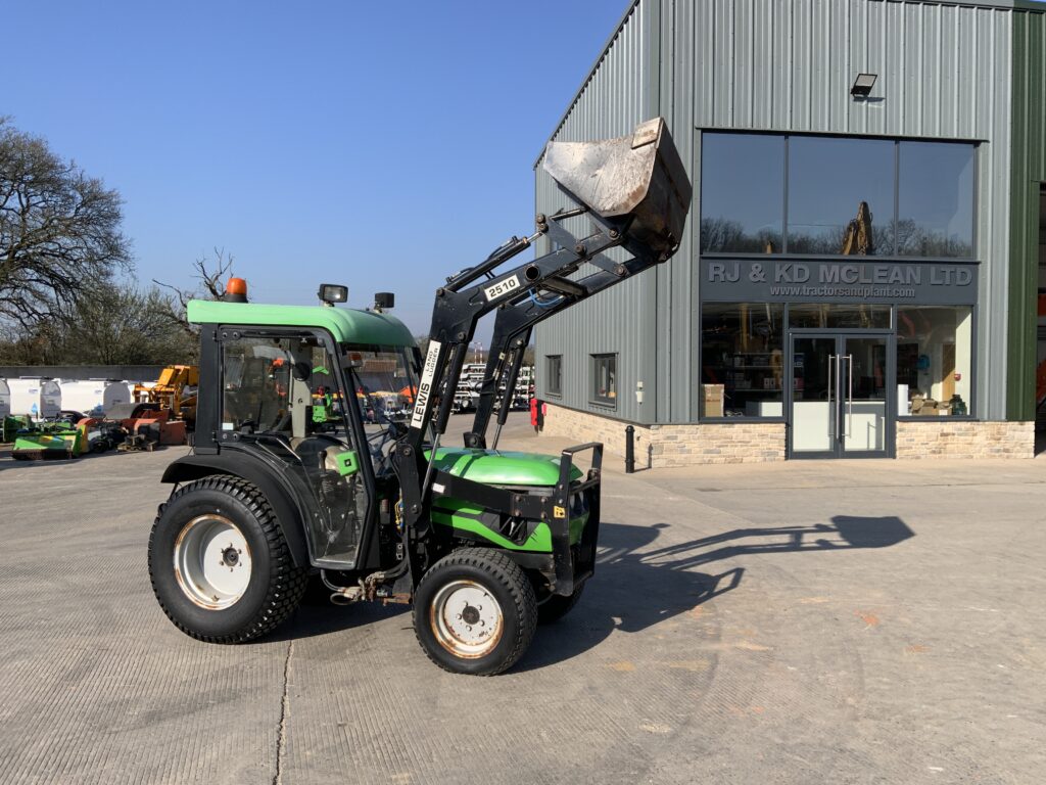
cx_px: 523
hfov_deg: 61.7
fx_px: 876
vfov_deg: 48.2
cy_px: 392
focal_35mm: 29
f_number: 1.8
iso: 16
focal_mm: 3
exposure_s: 1/1786
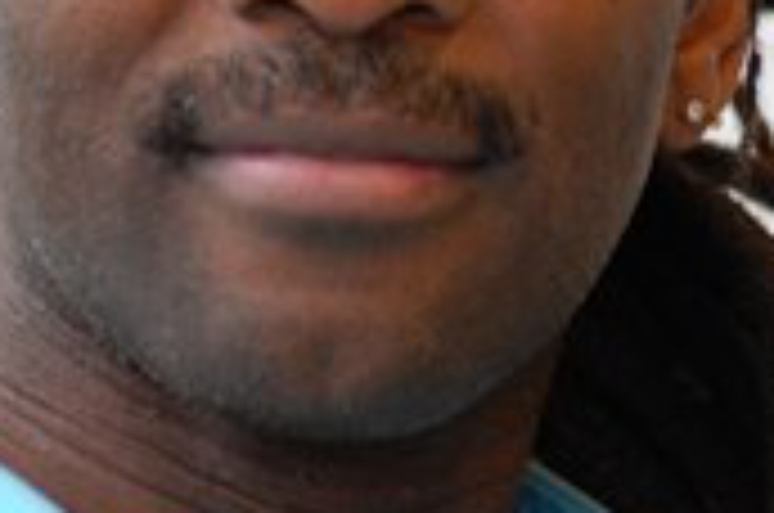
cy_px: -68
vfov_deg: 2.9
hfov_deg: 4.4
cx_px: 405
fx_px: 10065
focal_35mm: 469
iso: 800
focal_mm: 120
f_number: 4.8
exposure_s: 1/100
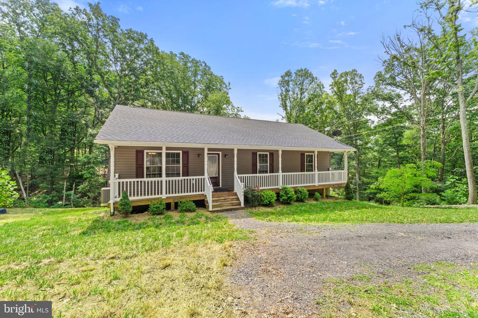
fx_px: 186
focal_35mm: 14
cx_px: 239
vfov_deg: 81.2
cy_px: 159
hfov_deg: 104.3
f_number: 13
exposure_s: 1/160
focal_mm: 14
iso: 320
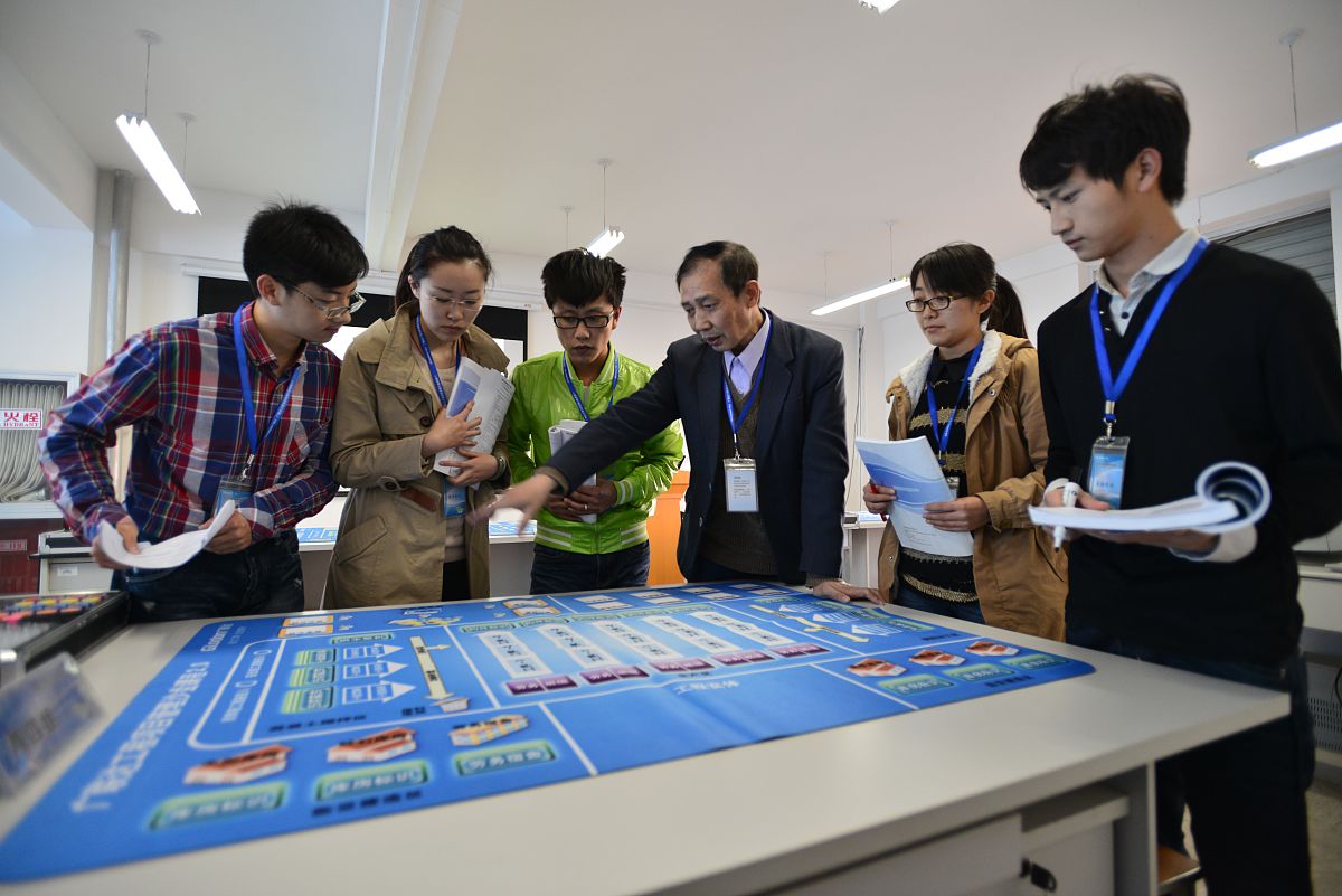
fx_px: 708
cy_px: 448
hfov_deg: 86.9
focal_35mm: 19
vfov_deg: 64.6
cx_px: 671
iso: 800
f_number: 2.8
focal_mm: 19
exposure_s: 1/30
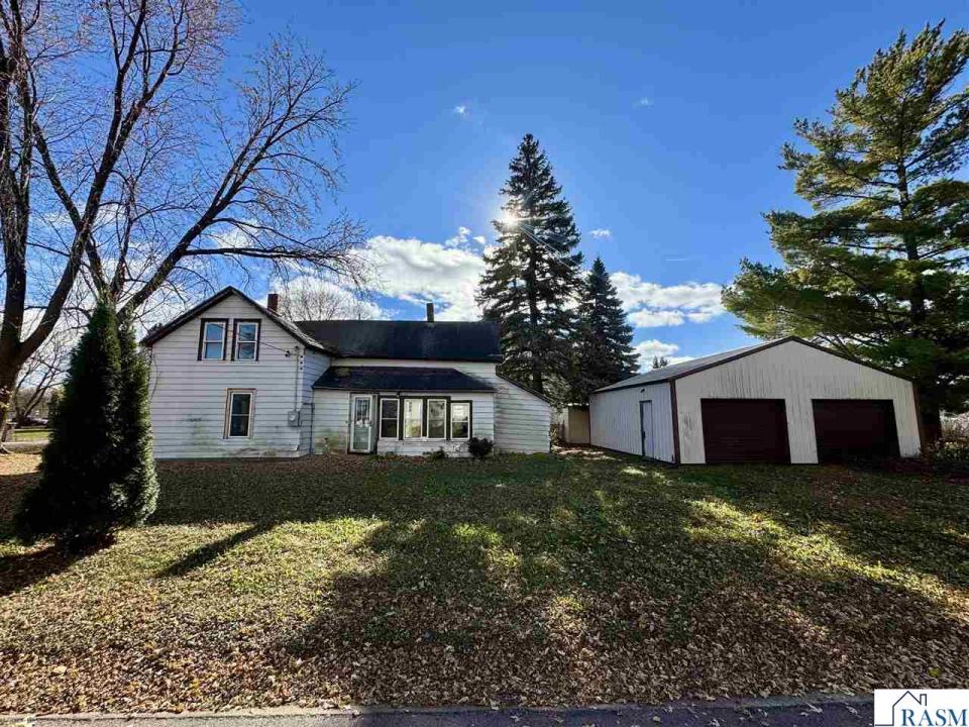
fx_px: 392
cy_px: 364
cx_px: 484
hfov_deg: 102.1
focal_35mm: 14
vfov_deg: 85.7
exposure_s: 1/2028
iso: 50
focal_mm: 2.22
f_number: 2.2
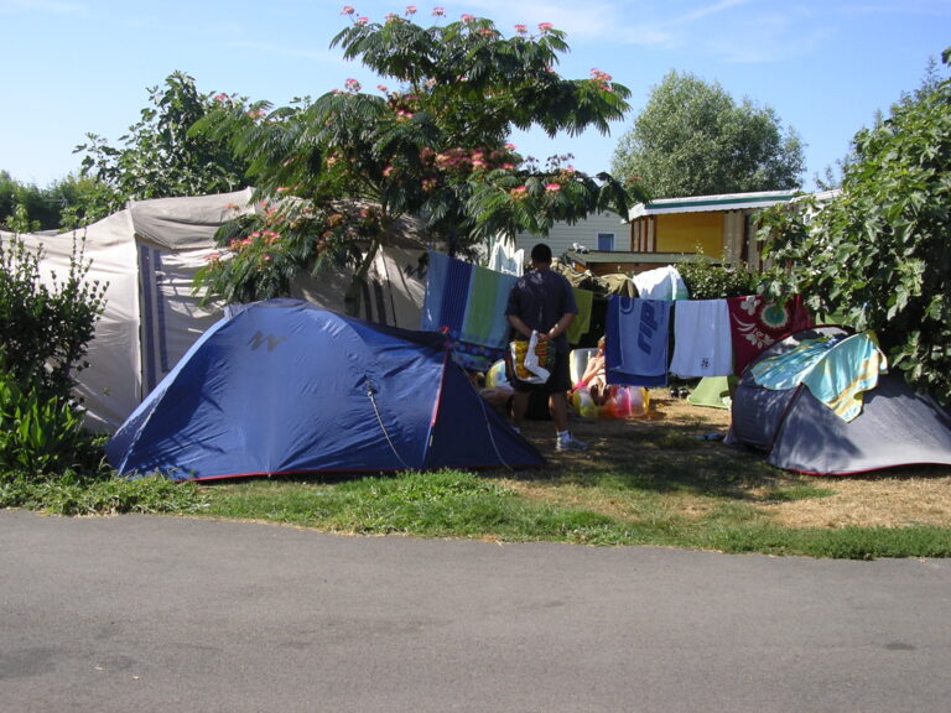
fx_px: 1209
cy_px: 356
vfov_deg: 32.9
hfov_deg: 42.9
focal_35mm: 44
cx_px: 476
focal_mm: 6.7
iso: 50
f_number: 4.3
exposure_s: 1/400
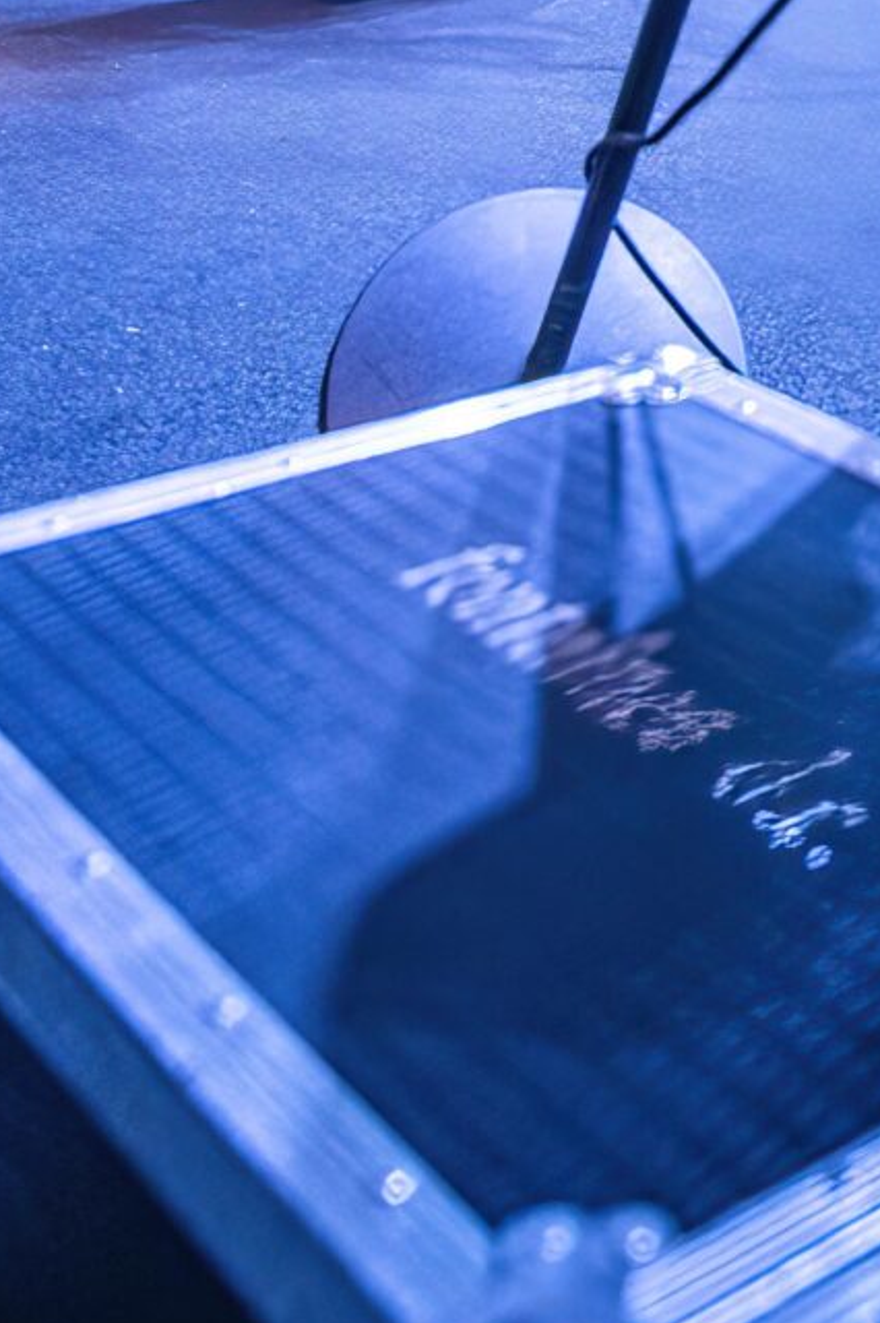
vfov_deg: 21.8
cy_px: -1029
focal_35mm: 60
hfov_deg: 19.7
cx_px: 1305
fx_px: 2202
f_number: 2.8
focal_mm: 15
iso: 1800
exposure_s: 1/80
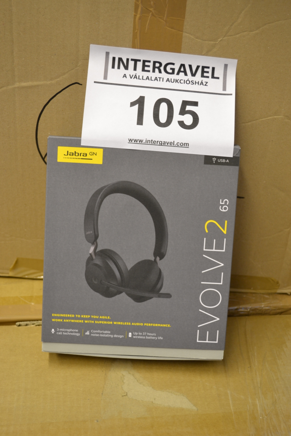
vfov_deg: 45.0
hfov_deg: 30.9
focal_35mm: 44
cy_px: 218
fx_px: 527
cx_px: 146
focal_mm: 29
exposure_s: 1/25
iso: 400
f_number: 4.5
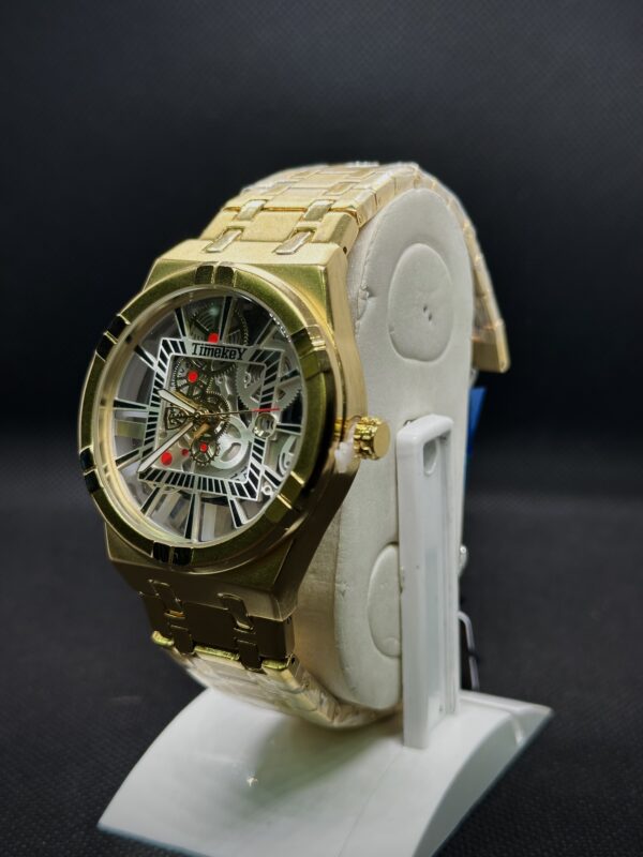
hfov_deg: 30.3
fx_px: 1189
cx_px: 322
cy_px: 428
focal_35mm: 48
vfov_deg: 39.7
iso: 50
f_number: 1.78
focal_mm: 6.86
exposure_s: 1/100
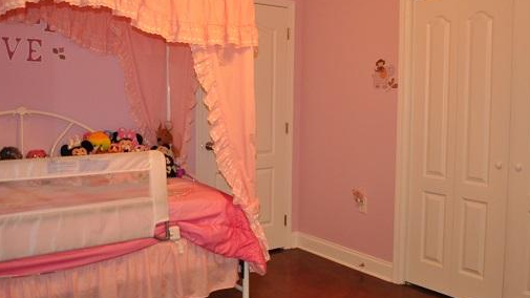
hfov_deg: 55.3
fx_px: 506
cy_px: 118
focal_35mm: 36
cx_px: 277
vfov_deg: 32.7
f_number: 3.5
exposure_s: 1/60
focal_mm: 18
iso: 800
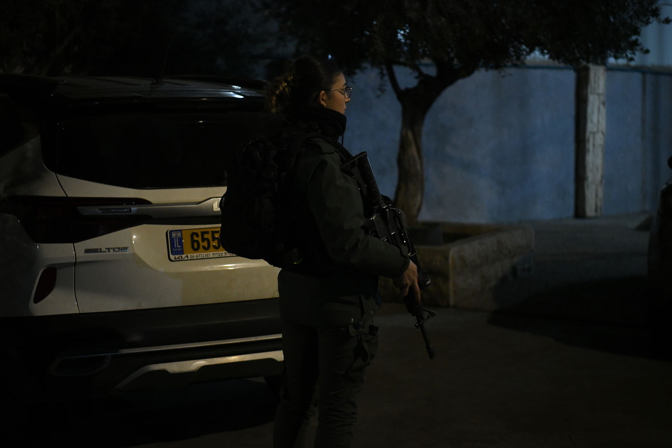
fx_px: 1306
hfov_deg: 28.8
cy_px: 224
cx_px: 336
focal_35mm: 70
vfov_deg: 19.5
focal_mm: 70
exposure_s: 1/100
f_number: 2.8
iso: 6400
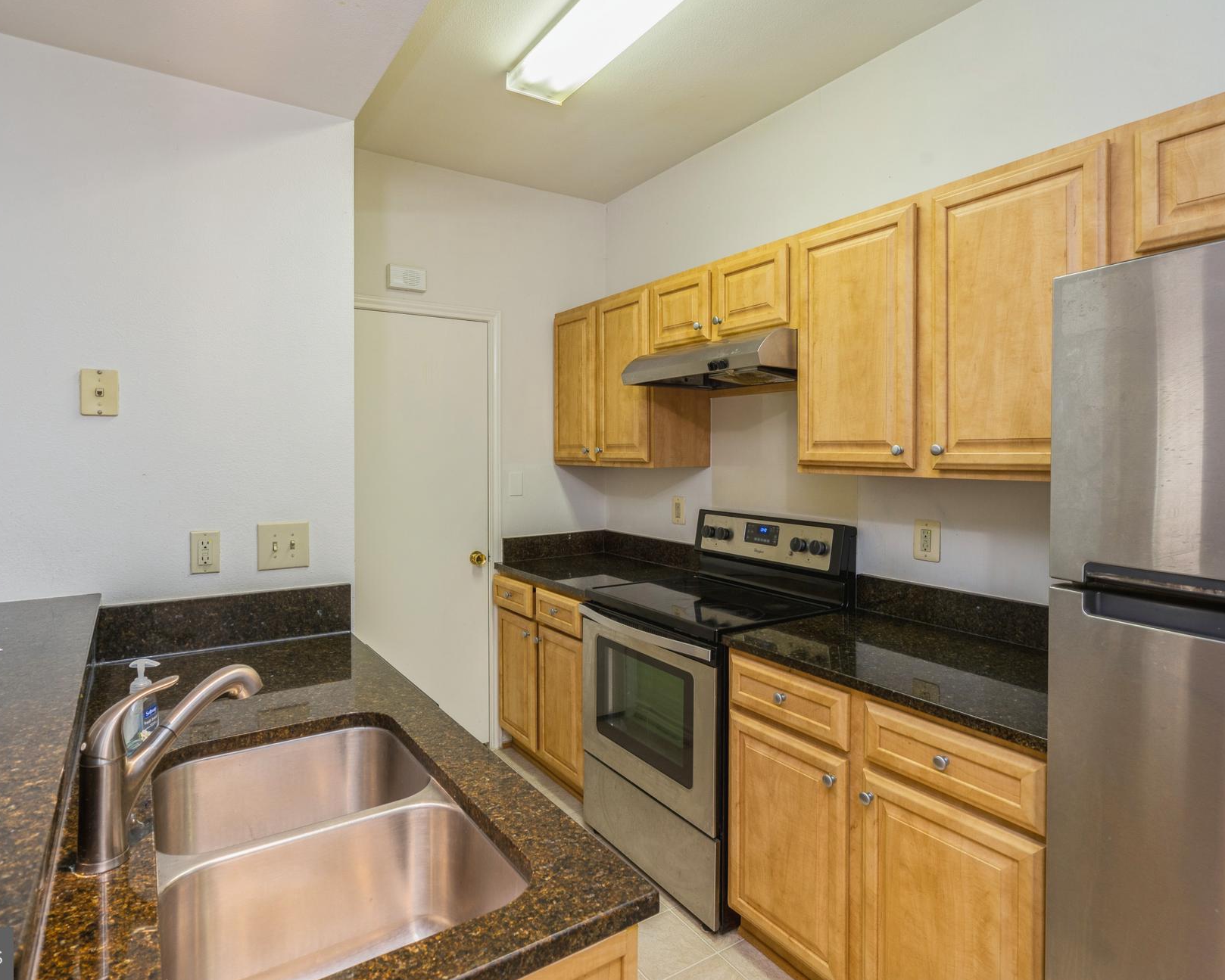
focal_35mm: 19
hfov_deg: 83.3
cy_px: 466
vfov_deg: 70.8
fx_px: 689
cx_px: 621
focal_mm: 16
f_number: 9
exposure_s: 1/1.67
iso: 125
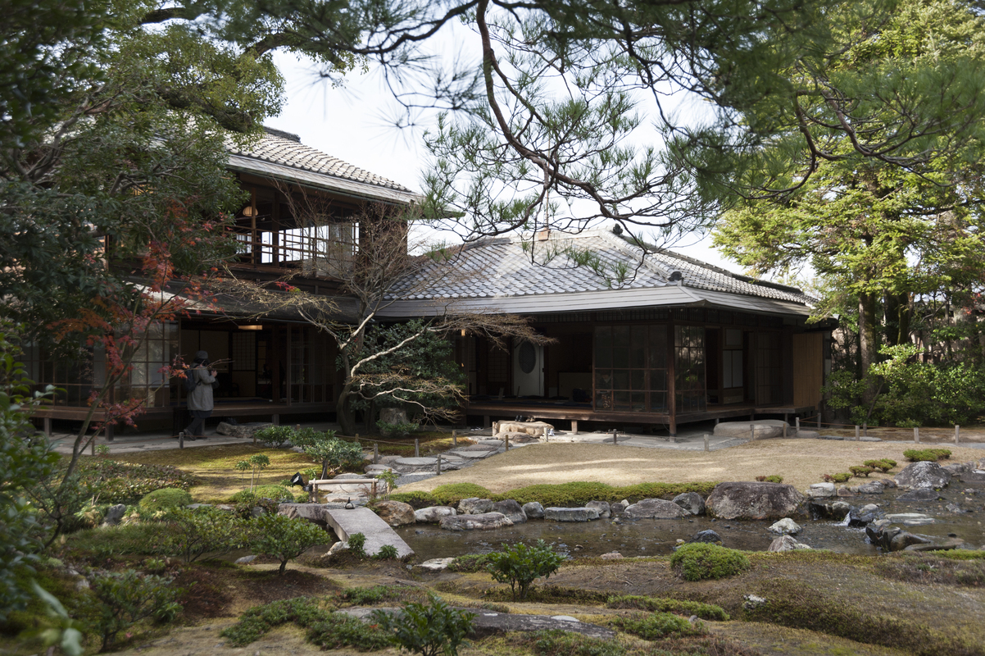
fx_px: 957
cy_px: 328
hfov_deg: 54.5
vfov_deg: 37.8
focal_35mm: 35
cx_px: 492
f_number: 7.1
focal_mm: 35
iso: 400
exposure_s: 1/320
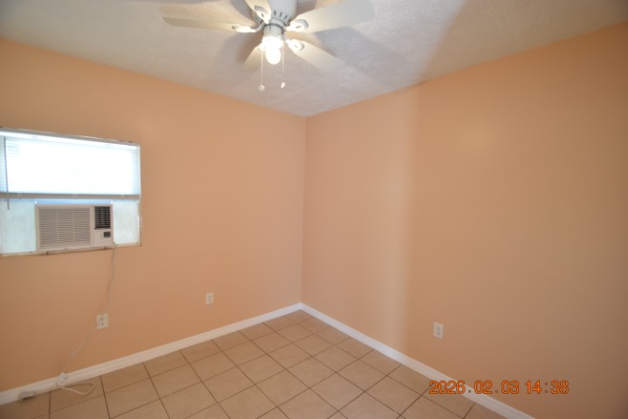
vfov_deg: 77.3
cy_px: 210
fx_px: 262
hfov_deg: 100.4
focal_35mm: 15
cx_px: 314
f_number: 3.5
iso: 800
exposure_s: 1/45
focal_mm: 10
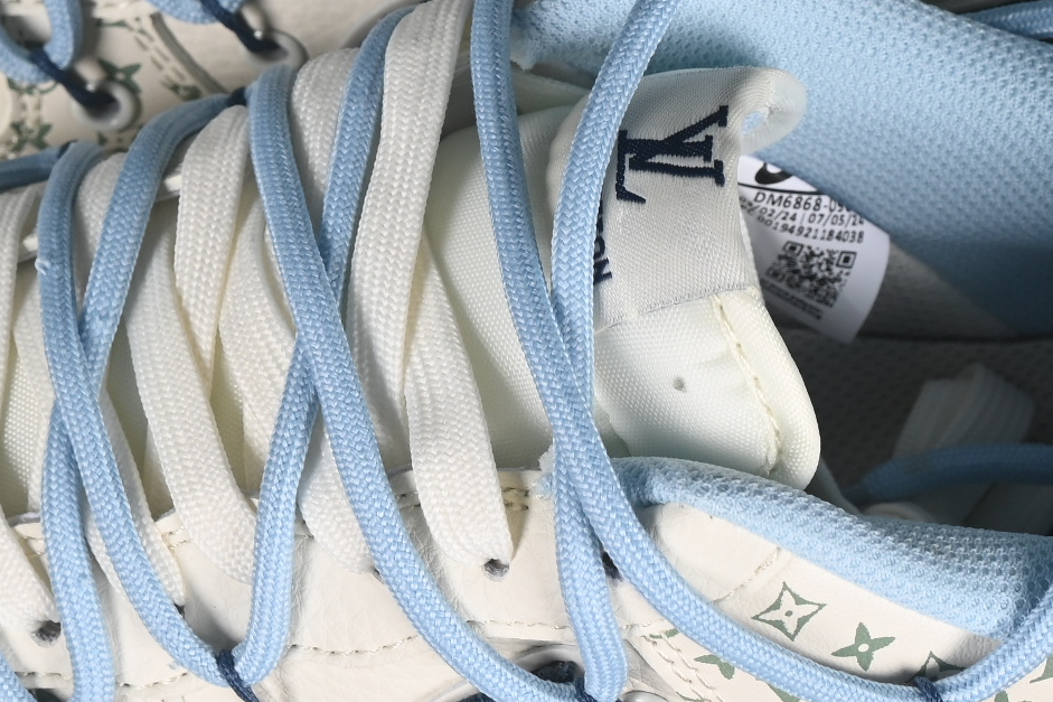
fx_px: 6492
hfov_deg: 9.3
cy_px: 255
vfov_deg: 6.2
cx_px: 388
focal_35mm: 222
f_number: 7.1
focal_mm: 50
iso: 160
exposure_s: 1/80
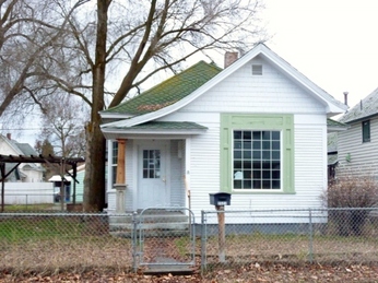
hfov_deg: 36.8
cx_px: 189
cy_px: 142
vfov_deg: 28.0
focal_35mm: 52
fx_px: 567
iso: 800
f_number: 3.8
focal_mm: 8.5
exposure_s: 1/15
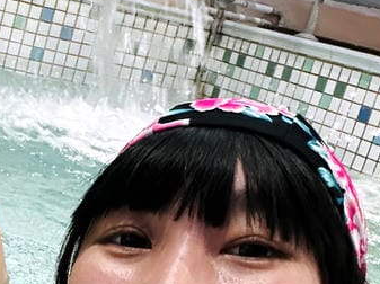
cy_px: 274
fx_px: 899
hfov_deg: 22.9
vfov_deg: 17.6
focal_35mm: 82
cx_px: -2
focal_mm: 2.69
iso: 250
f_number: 1.9
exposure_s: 1/40
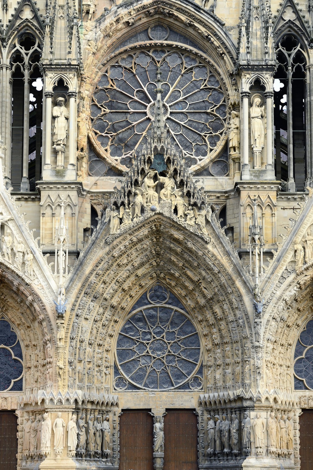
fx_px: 1240
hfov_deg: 14.4
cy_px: 235
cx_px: 156
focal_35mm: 95
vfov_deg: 21.5
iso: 200
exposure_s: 1/200
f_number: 9
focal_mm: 95
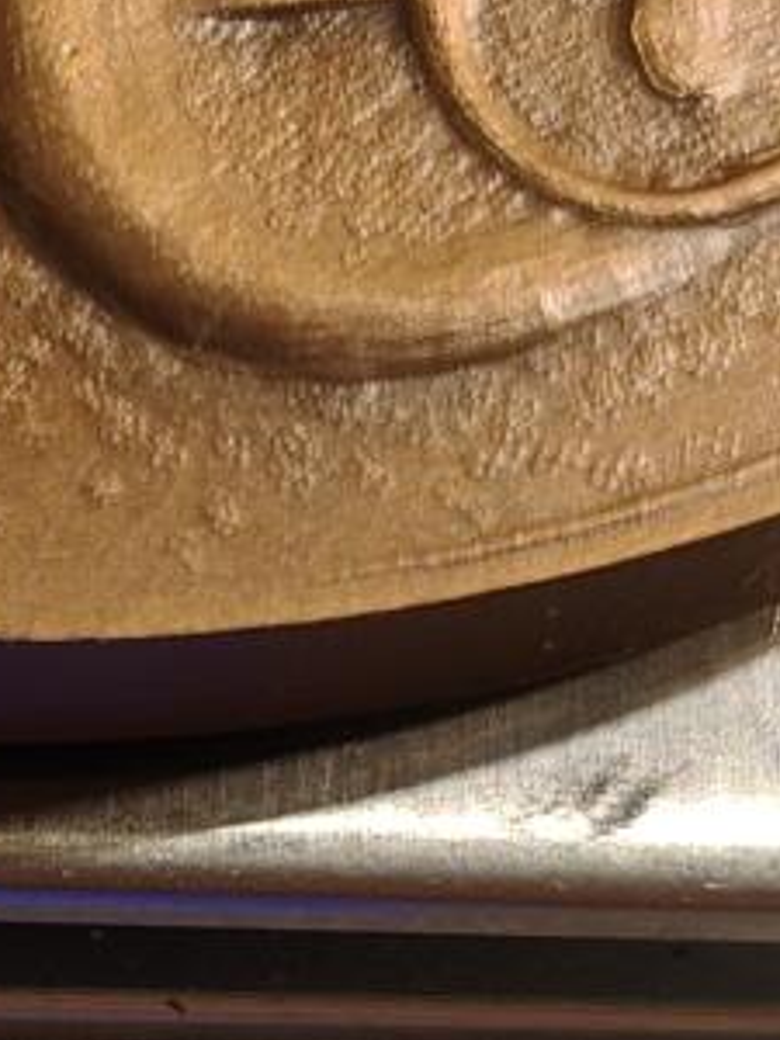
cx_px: -371
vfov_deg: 14.2
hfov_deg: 10.4
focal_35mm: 138
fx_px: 4146
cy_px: 829
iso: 200
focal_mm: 6.06
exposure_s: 1/200
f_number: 1.6
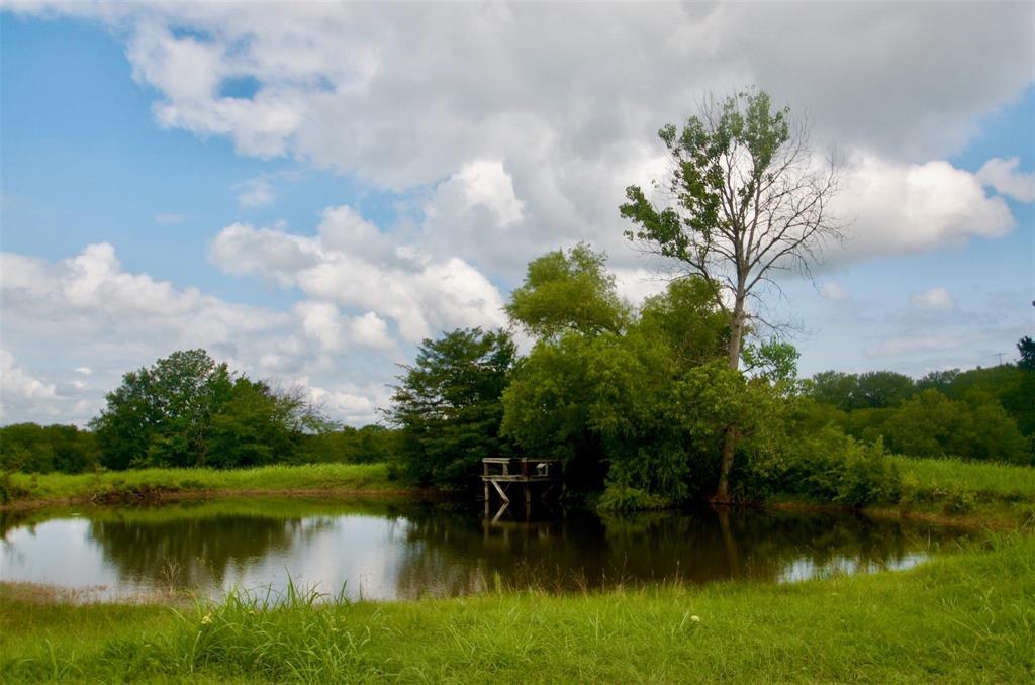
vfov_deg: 43.4
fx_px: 861
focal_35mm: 30
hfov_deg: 62.0
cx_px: 518
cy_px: 342
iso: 200
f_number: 8
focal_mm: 20
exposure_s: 1/640
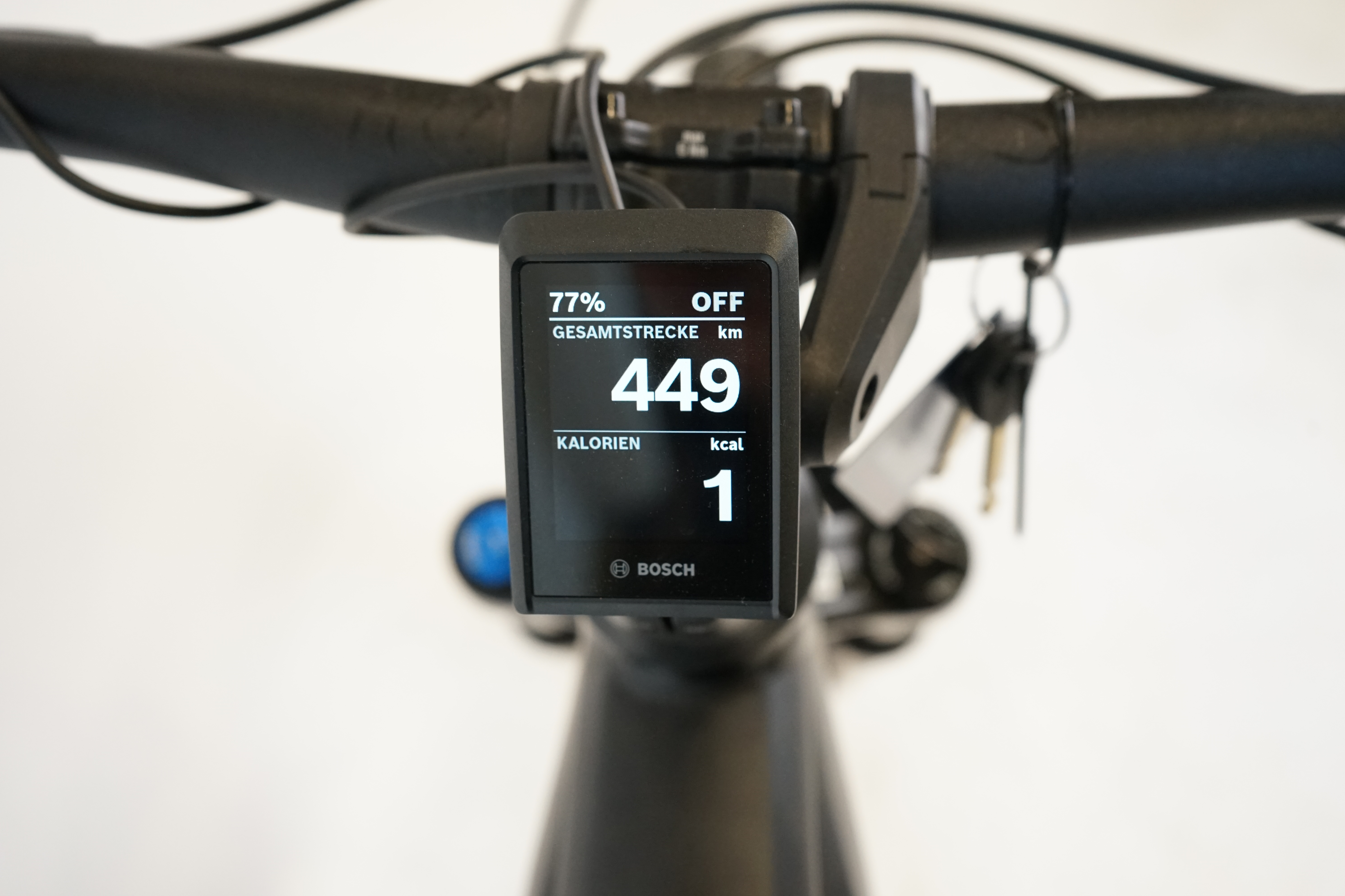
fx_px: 1420
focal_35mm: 38
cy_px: 448
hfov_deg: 50.7
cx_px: 672
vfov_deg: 35.1
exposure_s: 1/200
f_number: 5.6
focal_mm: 38
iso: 2500
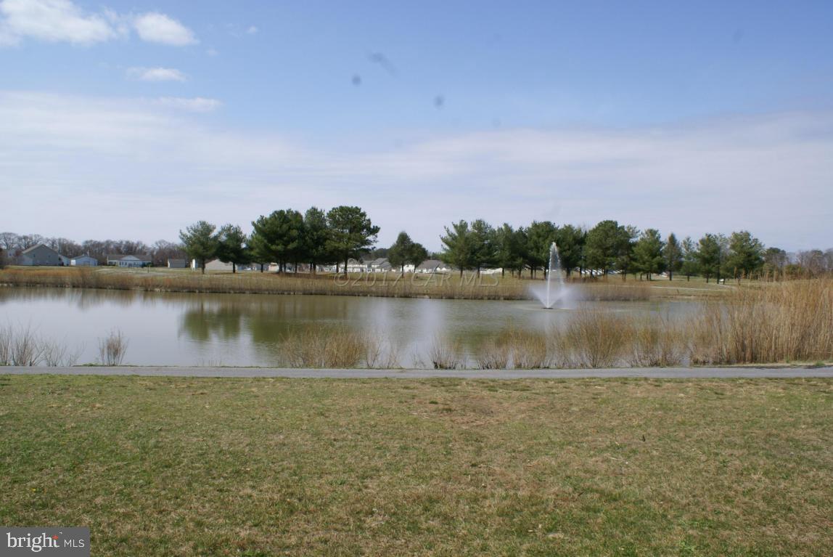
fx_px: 695
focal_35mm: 30
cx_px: 416
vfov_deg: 43.7
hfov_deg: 61.9
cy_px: 278
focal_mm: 20
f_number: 16
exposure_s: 1/125
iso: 100
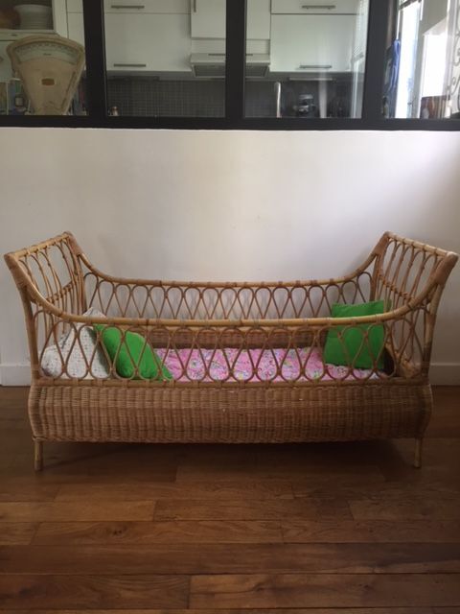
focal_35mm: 29
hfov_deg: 48.2
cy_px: 307
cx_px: 230
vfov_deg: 61.7
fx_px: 514
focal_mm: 4.15
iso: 100
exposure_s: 1/33
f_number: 2.2
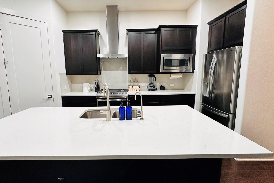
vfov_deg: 70.4
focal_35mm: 17
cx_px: 126
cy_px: 89
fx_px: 129
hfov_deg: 93.1
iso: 250
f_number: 2.2
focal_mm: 2.22
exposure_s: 1/120
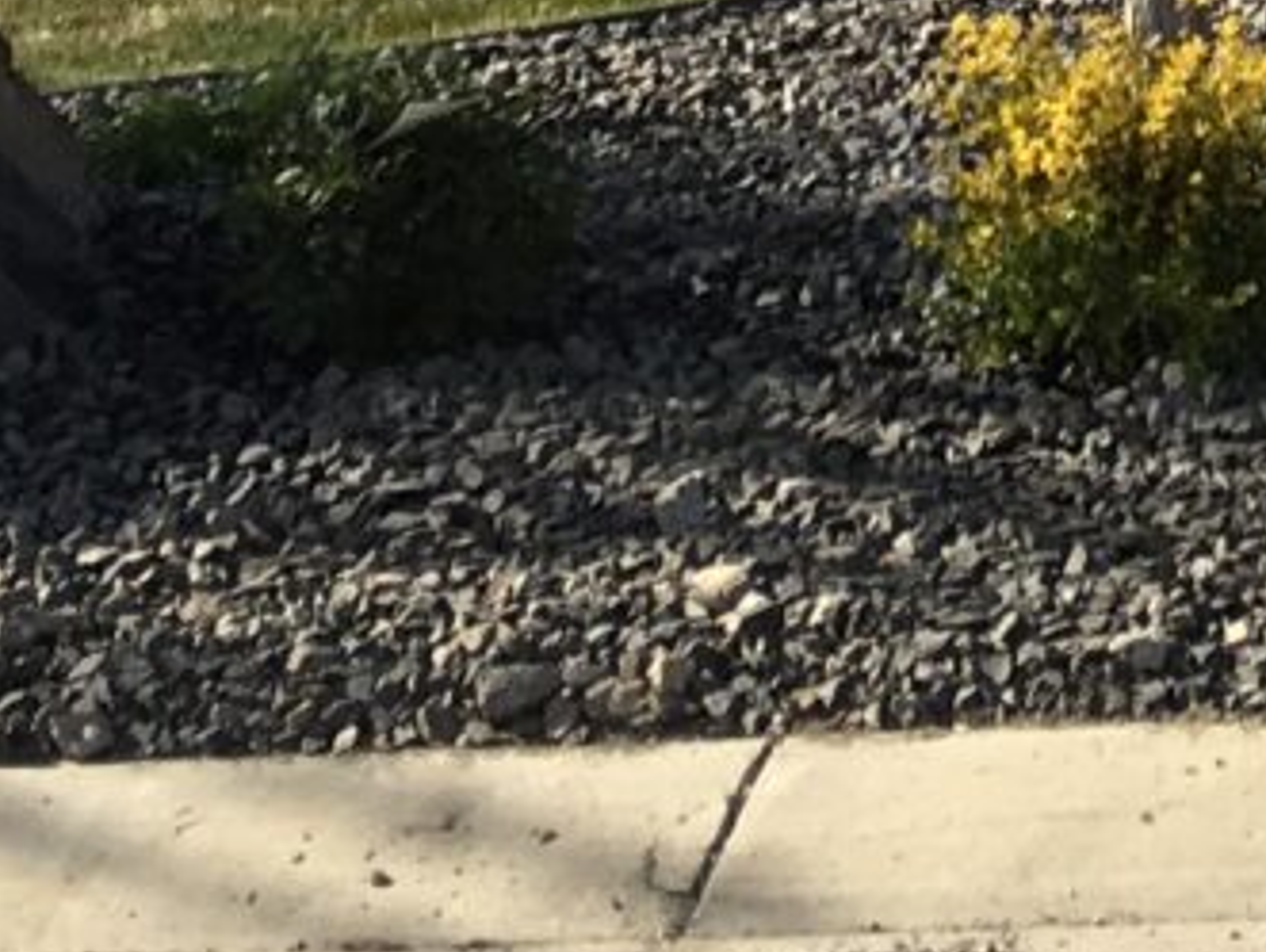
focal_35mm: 168
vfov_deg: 8.1
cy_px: -1468
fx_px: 6151
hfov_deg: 11.2
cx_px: 2042
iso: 25
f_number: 2.2
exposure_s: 1/927
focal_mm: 4.15
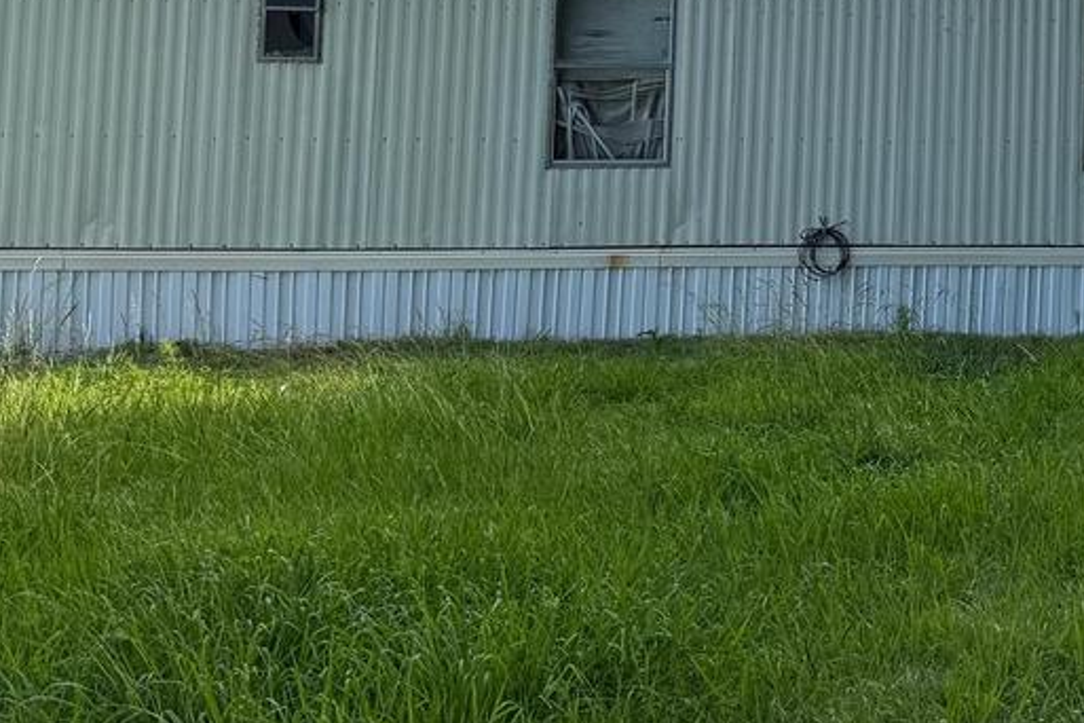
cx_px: 1179
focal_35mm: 70
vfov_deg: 18.8
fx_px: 2108
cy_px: -57
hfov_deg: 26.6
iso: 80
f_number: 1.78
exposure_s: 1/3597
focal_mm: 6.76
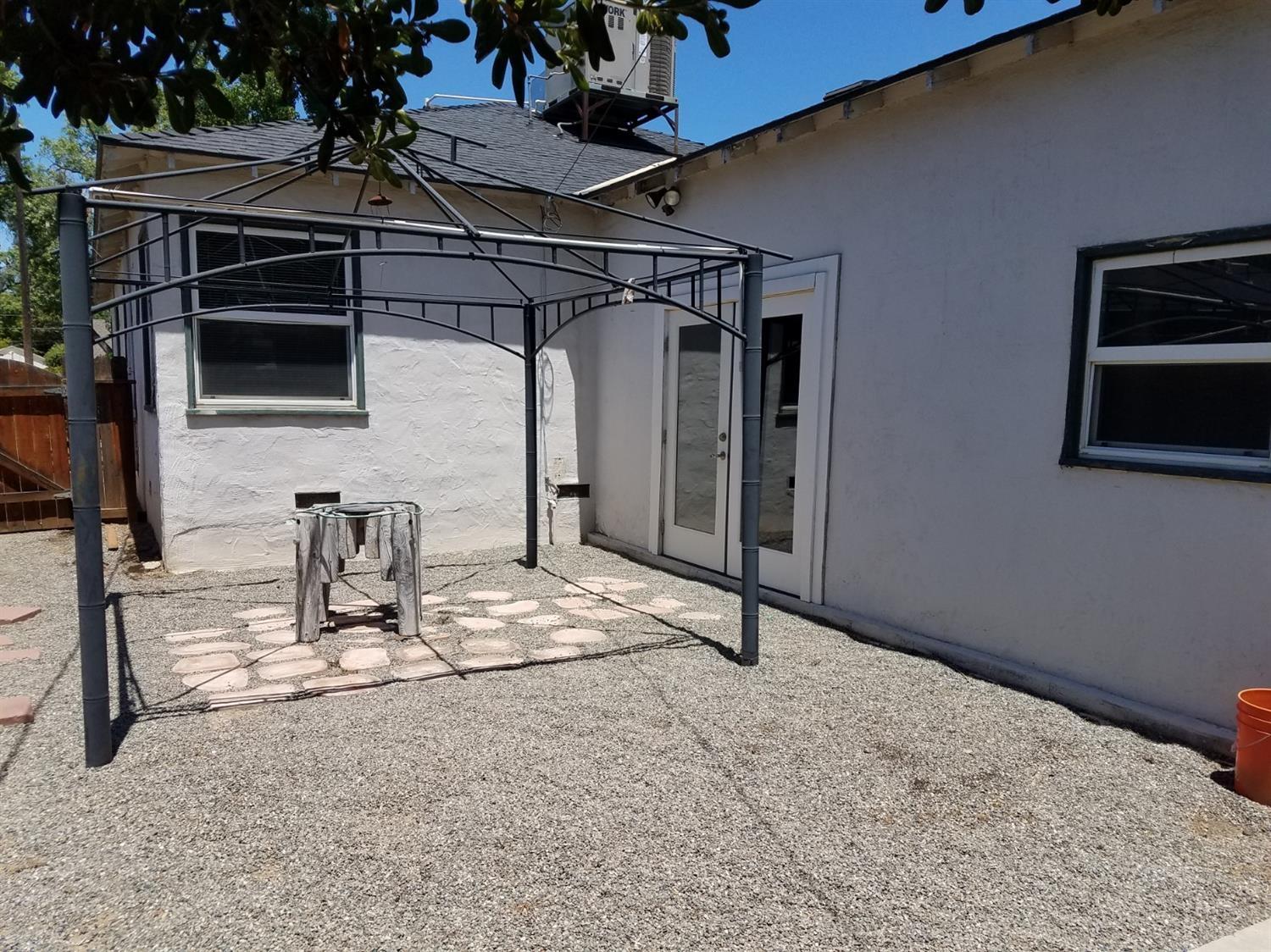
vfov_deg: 53.0
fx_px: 954
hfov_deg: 67.3
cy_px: 476
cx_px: 636
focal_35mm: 26
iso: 40
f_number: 1.7
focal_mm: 4.2
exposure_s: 1/2464
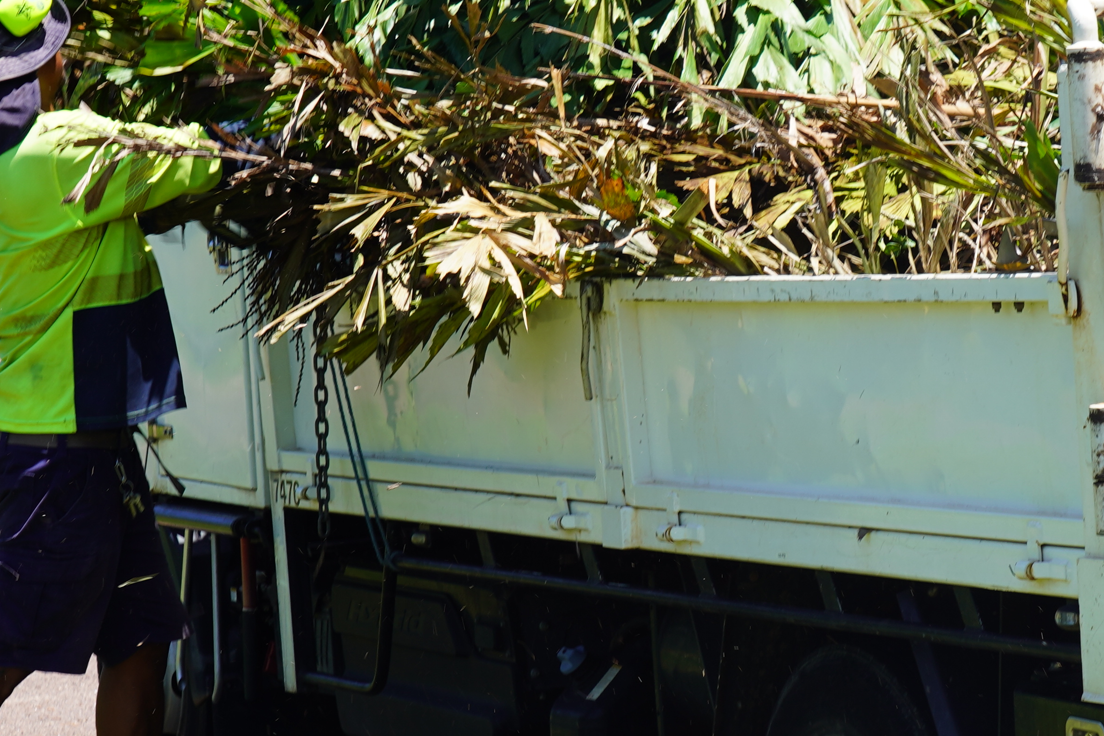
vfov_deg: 8.9
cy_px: 436
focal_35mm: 154
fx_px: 4722
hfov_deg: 13.3
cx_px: 917
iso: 100
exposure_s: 1/160
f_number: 8
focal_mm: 61
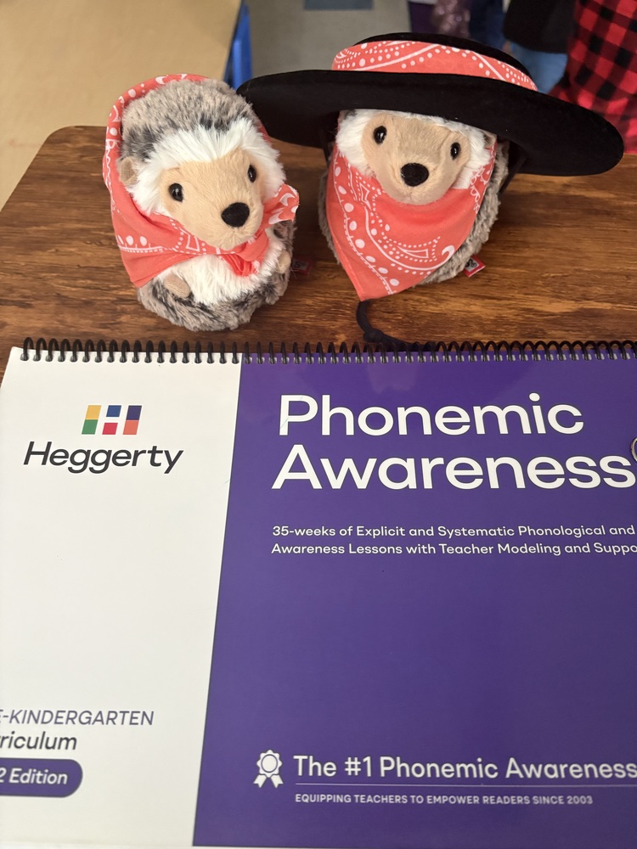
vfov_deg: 67.3
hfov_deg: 53.1
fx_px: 638
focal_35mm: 26
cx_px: 318
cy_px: 424
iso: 500
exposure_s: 1/60
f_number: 1.6
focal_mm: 5.96
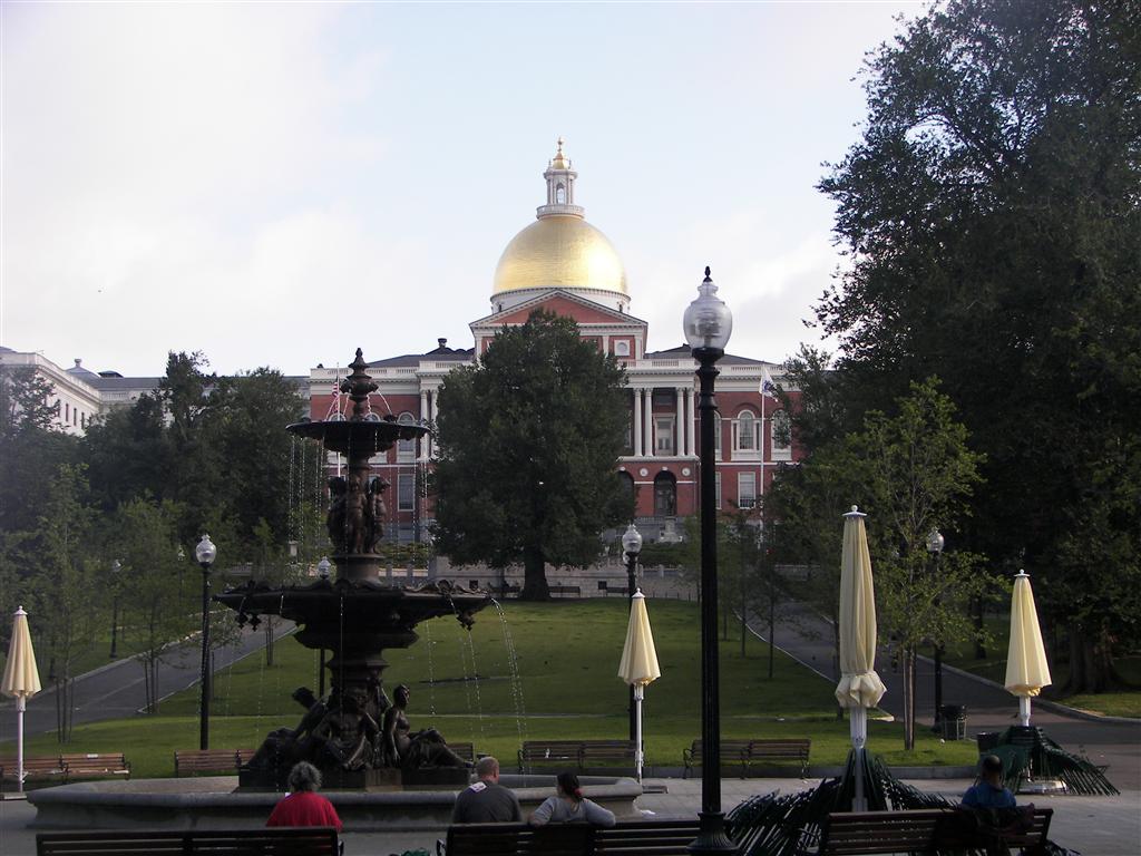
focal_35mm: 73
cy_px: 428
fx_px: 2406
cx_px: 570
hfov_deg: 26.7
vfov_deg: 20.2
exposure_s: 1/400
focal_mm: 12
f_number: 2.8
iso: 64
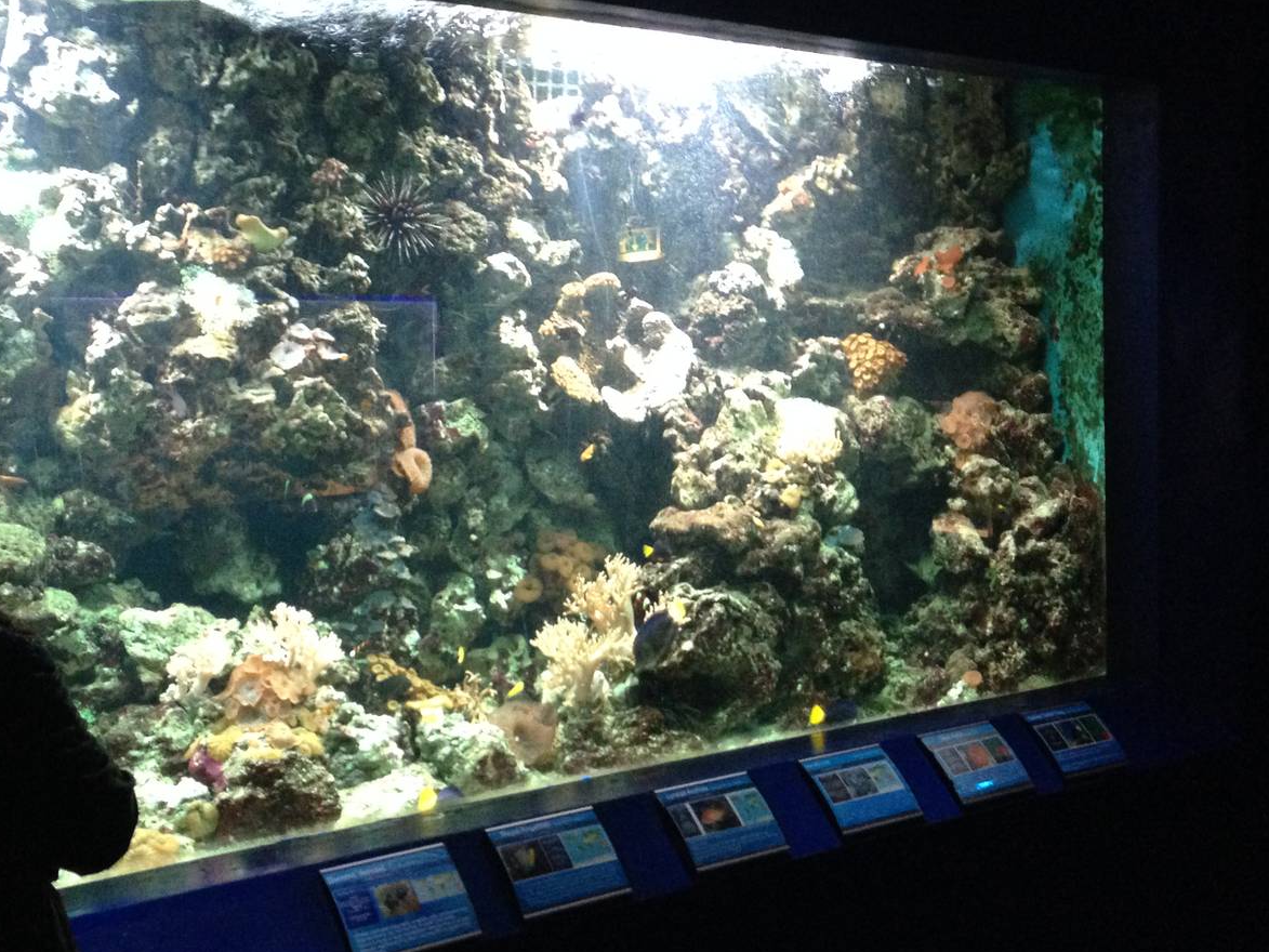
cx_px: 508
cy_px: 386
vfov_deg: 32.1
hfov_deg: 41.9
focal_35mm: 45
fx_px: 1650
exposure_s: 1/20
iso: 400
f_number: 2.4
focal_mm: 4.12
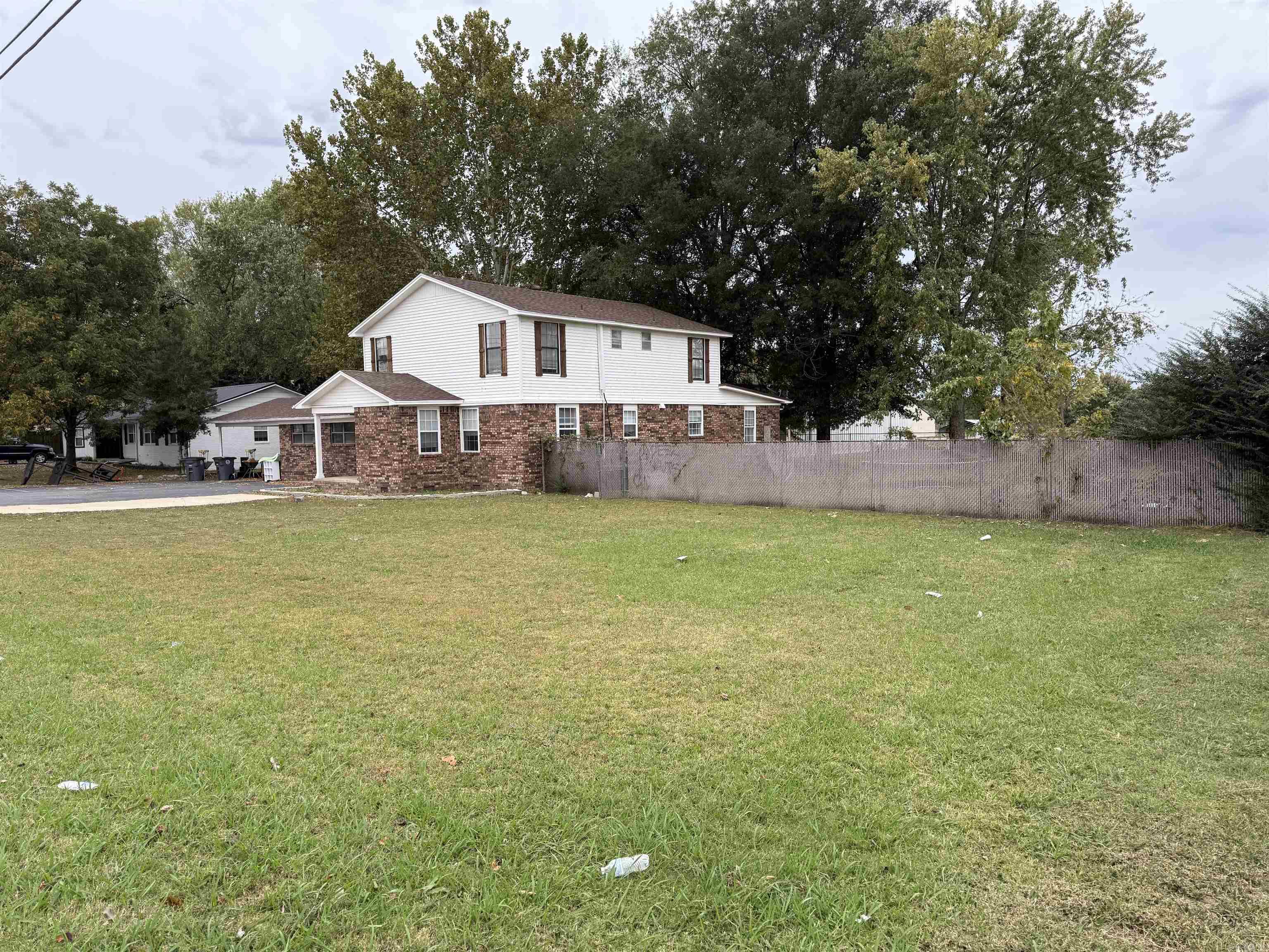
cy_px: 476
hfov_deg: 71.6
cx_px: 634
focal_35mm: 24
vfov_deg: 56.8
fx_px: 880
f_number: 1.78
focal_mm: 6.76
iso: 80
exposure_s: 1/297
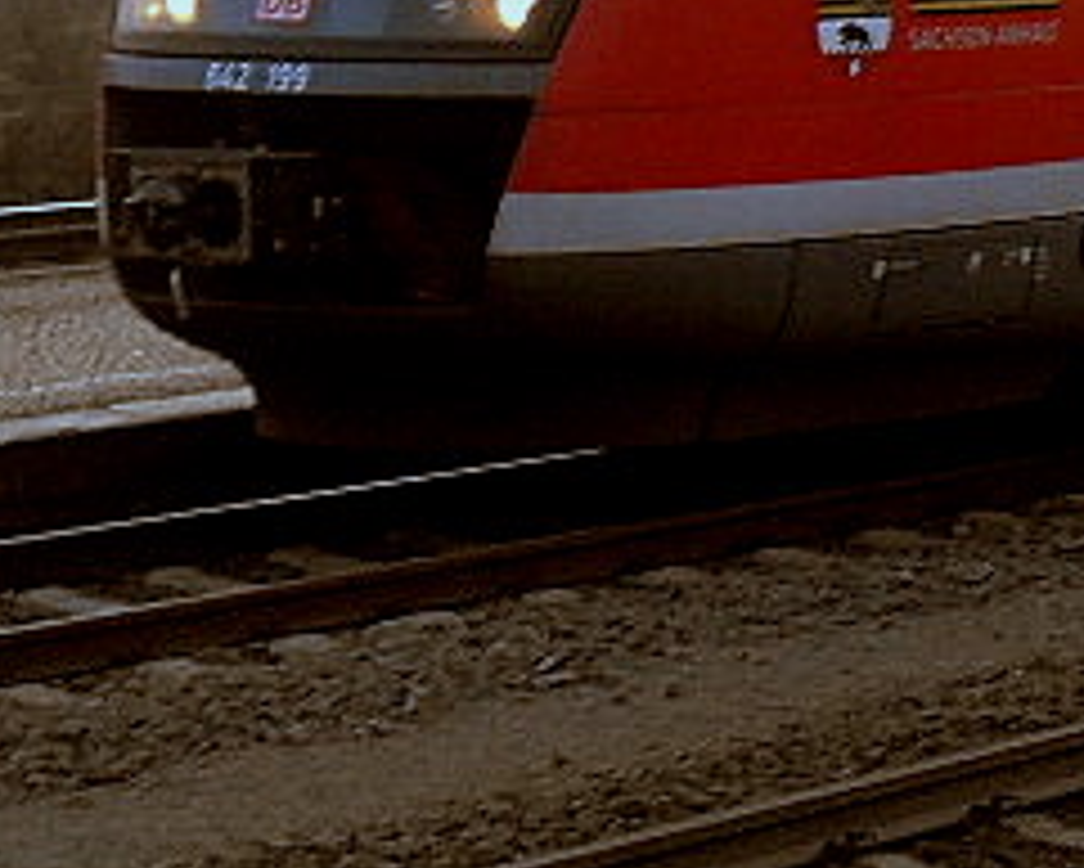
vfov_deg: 7.5
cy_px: 121
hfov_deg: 9.1
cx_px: 1642
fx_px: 6644
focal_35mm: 207
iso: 160
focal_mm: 8.4
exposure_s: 1/60
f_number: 3.4
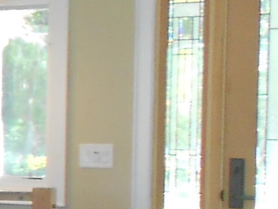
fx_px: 1332
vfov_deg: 8.9
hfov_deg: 9.6
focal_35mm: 166
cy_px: 154
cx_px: -520
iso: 200
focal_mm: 4.6
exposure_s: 1/30
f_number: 3.2
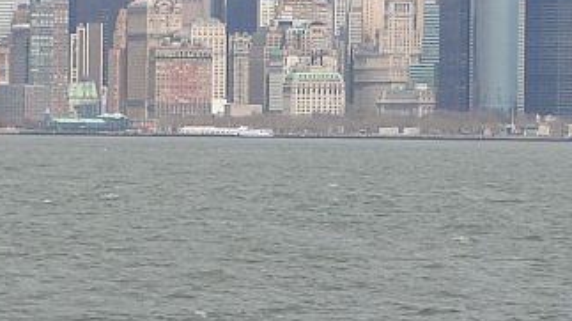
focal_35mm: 308
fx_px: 4667
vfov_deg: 3.9
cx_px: 260
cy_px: 115
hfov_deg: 7.0
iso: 50
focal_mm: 17.4
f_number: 6.3
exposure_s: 1/400
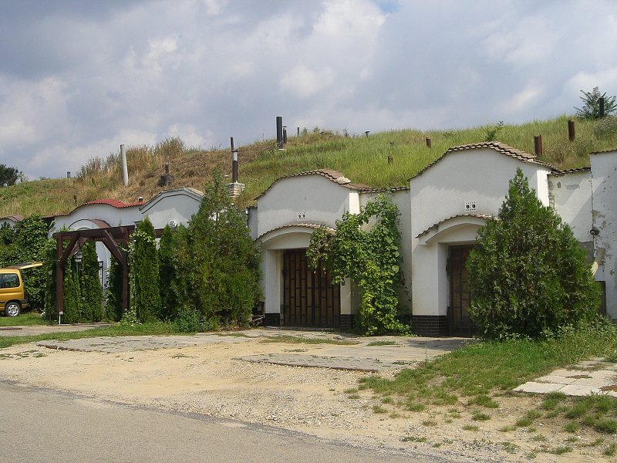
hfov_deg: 49.0
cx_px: 308
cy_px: 232
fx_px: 677
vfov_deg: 37.7
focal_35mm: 38
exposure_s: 1/1000
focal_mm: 6.3
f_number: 4.4
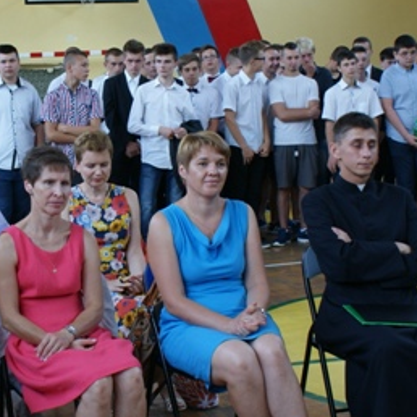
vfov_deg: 22.8
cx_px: 112
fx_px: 1036
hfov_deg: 22.6
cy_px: 196
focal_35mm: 76
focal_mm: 24
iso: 125
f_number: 4.5
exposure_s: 1/40
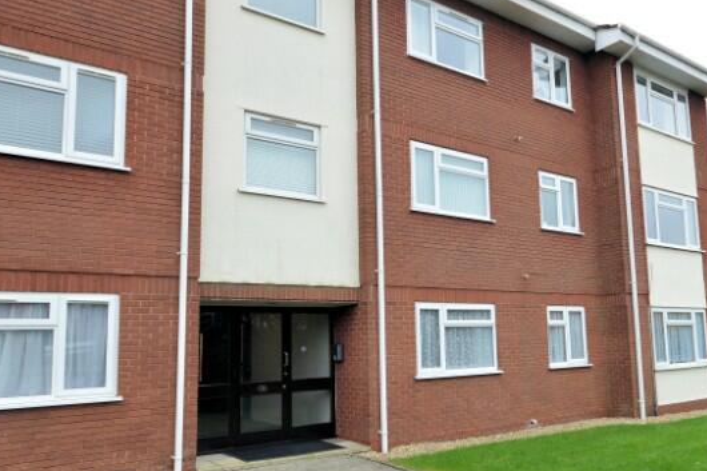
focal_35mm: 29
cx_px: 456
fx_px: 569
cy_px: 277
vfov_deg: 44.8
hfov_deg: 62.5
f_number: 8
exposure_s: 1/60
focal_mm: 10
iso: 400
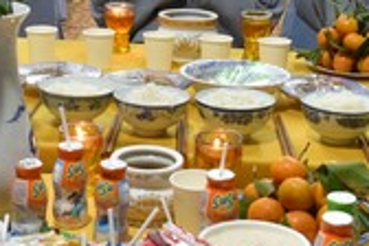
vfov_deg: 14.6
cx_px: 119
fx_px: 953
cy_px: 48
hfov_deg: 21.8
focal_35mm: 93
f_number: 5
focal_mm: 24
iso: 1600
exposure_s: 1/100
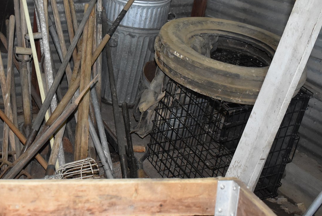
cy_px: 72
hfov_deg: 36.3
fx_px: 481
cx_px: 88
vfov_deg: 25.1
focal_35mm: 54
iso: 2200
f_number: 3.8
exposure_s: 1/60
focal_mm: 23
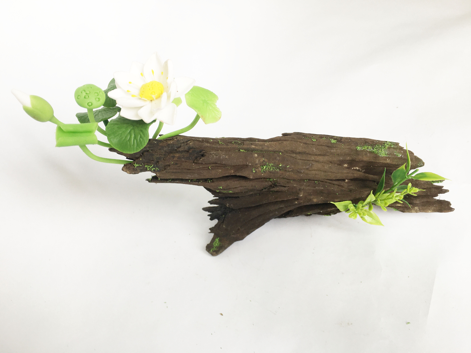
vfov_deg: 48.2
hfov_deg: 61.7
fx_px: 395
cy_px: 176
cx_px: 236
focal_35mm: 29
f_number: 2.2
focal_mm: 4.15
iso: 25
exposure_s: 1/50
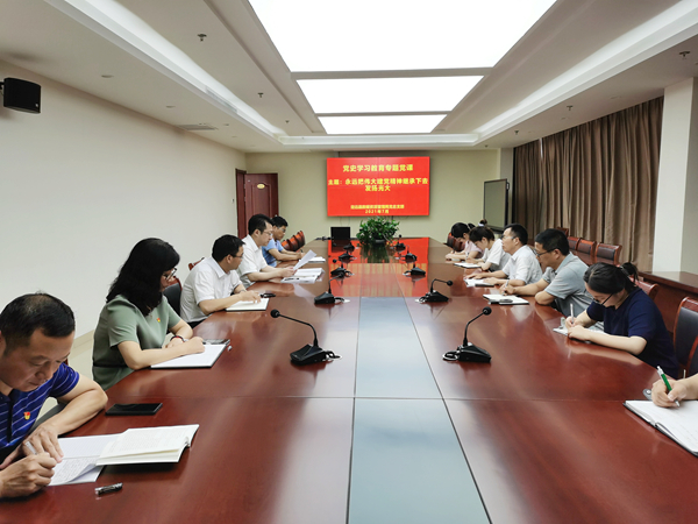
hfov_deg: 65.3
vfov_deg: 51.4
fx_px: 544
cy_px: 262
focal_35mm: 27
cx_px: 349
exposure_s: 1/100
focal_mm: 5.58
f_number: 1.8
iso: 80
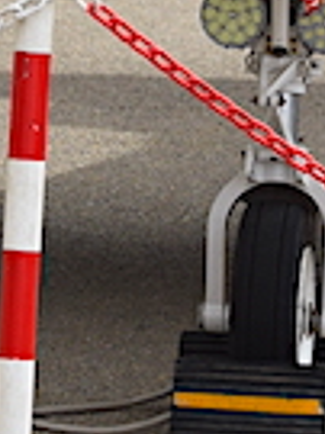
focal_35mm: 596
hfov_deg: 2.5
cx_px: 267
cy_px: -440
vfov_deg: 3.3
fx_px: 7473
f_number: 7.1
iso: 200
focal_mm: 62
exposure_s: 1/800
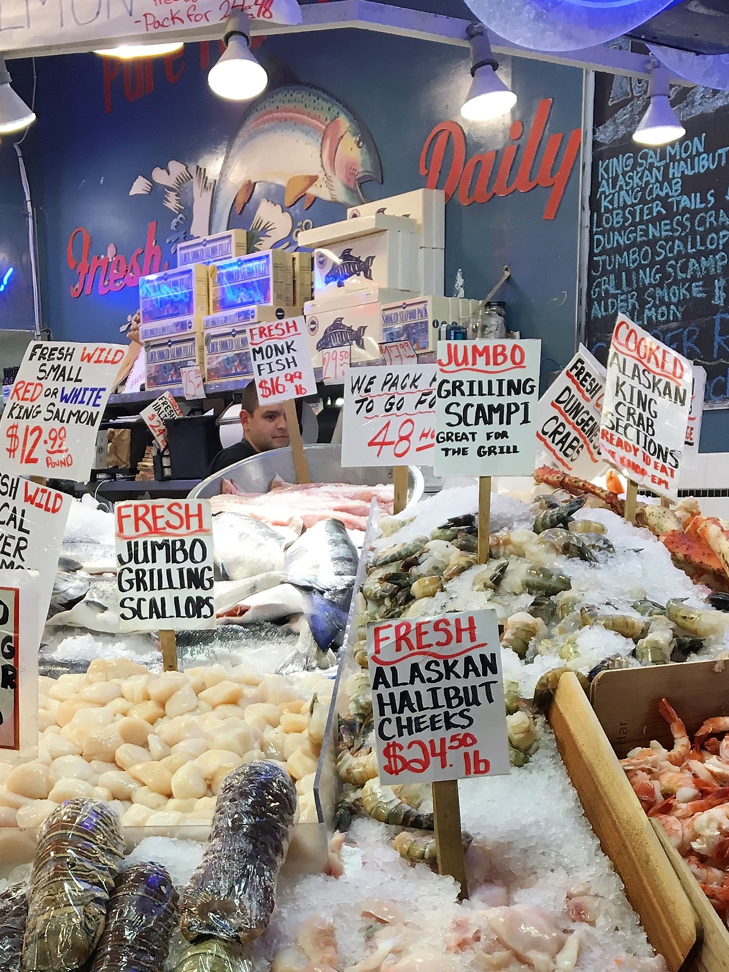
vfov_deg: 34.0
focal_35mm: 54
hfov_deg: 26.9
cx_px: 262
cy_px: 837
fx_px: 1516
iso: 25
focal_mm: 4.15
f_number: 2.2
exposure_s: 1/30
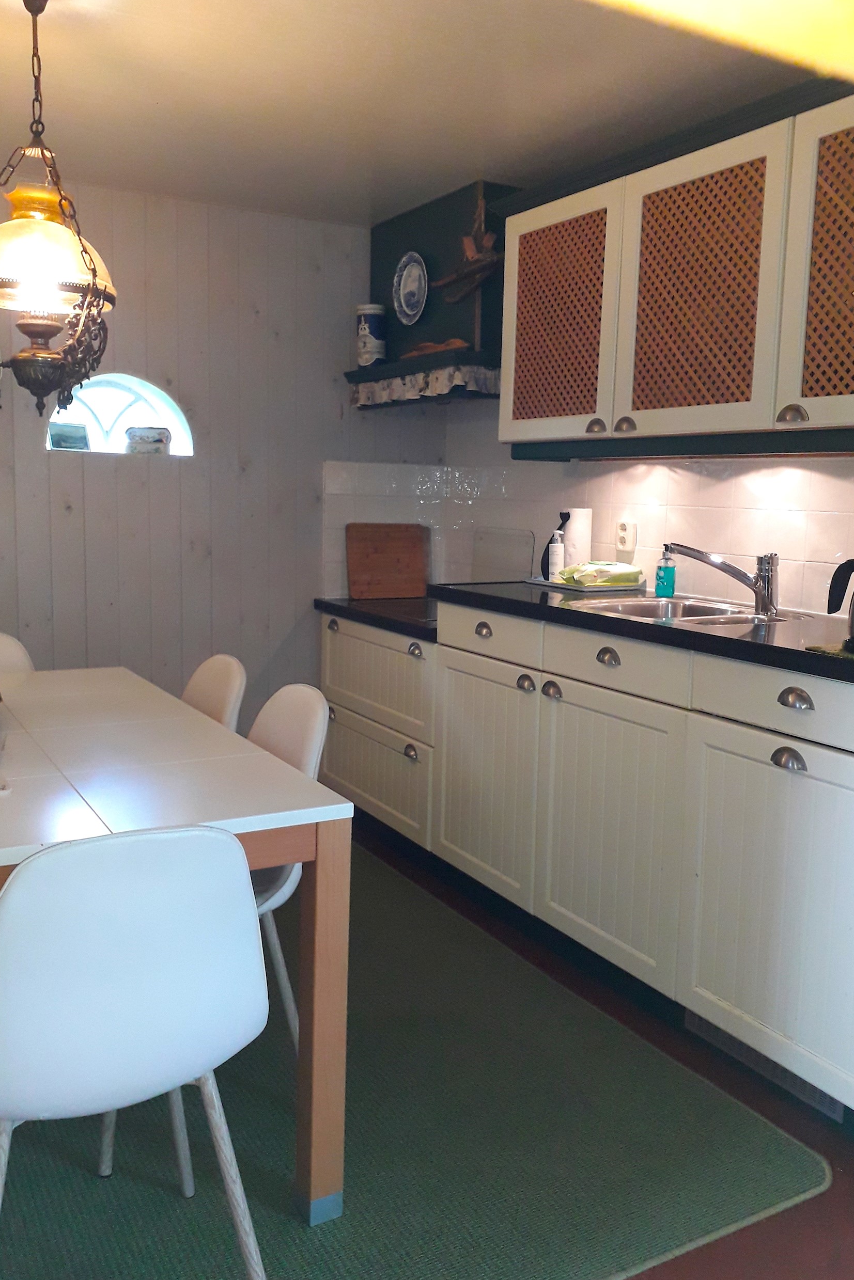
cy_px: 640
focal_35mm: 29
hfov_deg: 45.0
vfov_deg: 63.7
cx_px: 417
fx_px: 1032
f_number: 1.9
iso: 160
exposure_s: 1/50
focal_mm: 3.6
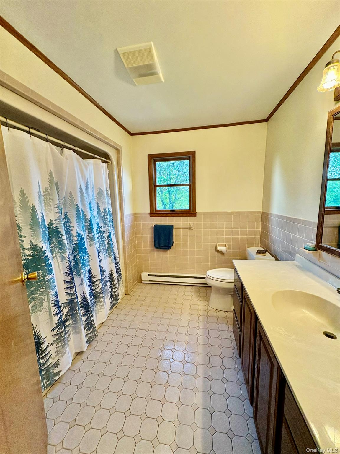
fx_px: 183
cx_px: 170
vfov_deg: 102.1
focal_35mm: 14
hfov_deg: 85.7
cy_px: 227
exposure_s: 1/88
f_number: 2.2
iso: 250
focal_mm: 2.22
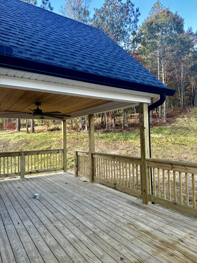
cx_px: 98
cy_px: 132
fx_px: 182
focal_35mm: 24
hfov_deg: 56.8
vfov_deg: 71.6
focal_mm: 6.86
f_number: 1.78
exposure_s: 1/153
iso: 64
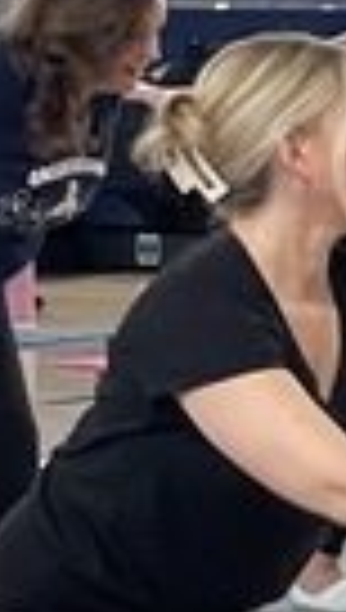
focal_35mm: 409
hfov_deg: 3.0
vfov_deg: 5.3
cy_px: 243
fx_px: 6638
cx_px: 490
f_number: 2.2
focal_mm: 7.5
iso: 250
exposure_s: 1/60
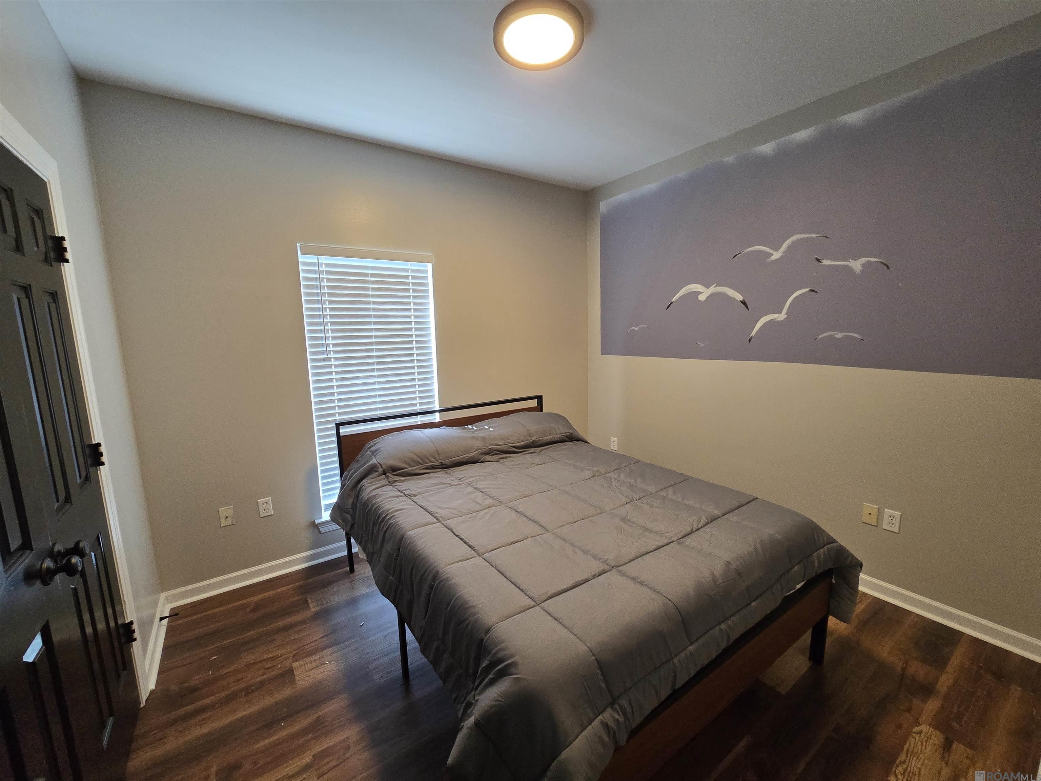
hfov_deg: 106.2
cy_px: 390
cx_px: 520
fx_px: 391
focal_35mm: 13
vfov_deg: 89.9
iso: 250
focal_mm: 2.2
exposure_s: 1/60
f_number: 2.2
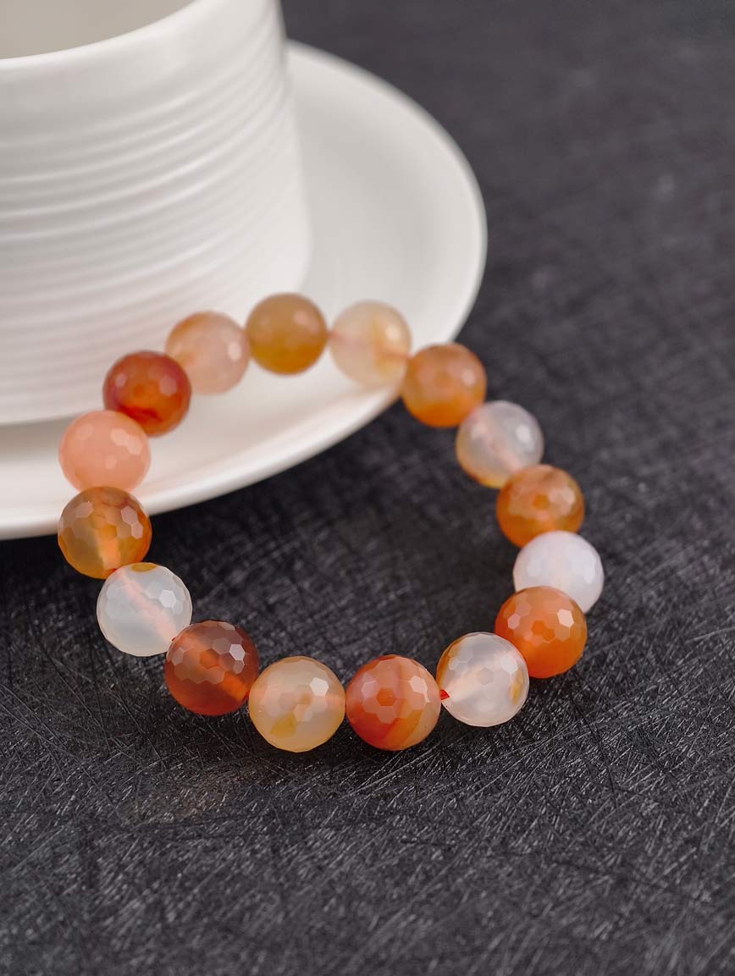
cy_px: 488
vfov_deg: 23.0
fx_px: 2401
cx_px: 368
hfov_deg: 17.4
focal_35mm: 85
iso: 125
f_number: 2.67
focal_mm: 22.48
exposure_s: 1/160
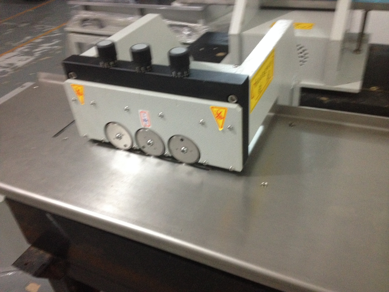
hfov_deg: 52.6
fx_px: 393
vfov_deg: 40.7
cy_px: 146
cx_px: 194
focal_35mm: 35
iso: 320
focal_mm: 4.28
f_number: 2.4
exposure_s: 1/20
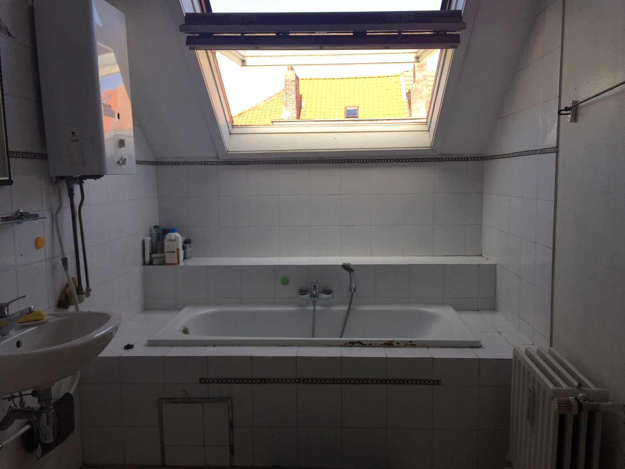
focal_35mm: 29
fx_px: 524
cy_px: 234
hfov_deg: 61.7
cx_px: 312
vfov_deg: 48.2
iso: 32
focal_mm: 4.15
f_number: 2.2
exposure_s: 1/332
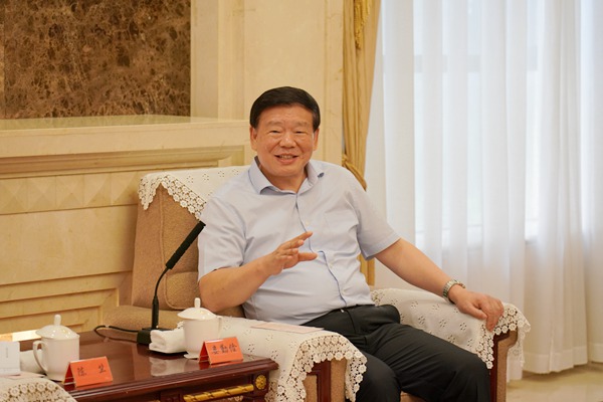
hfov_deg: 19.5
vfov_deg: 13.0
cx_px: 302
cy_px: 201
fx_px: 1759
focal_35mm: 105
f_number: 4
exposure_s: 1/160
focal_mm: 105
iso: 2000
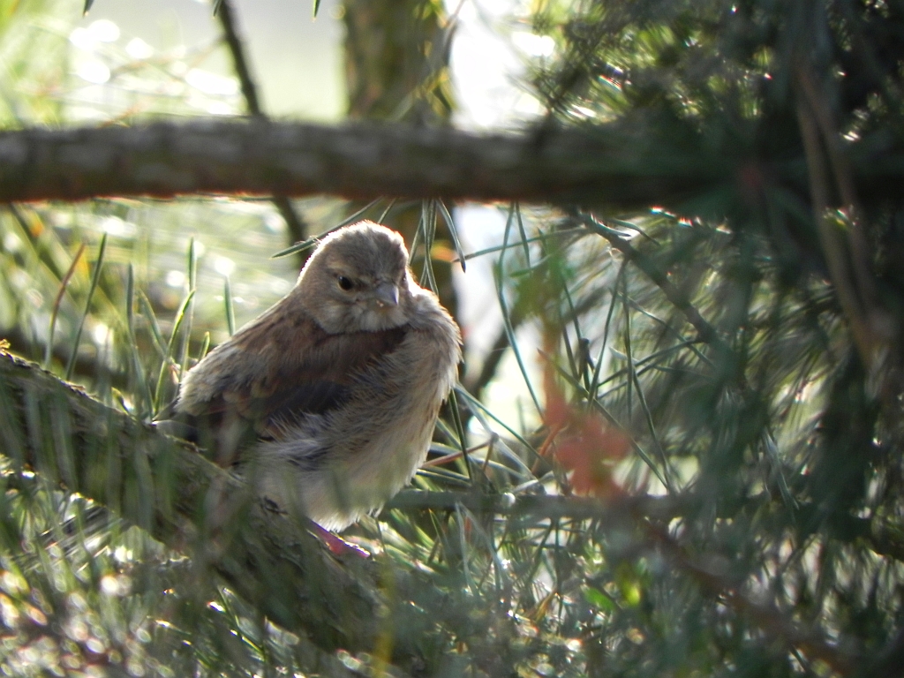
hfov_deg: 2.9
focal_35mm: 678
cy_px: 339
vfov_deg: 2.2
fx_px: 17706
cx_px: 452
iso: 180
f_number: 5
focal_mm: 120
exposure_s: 1/60
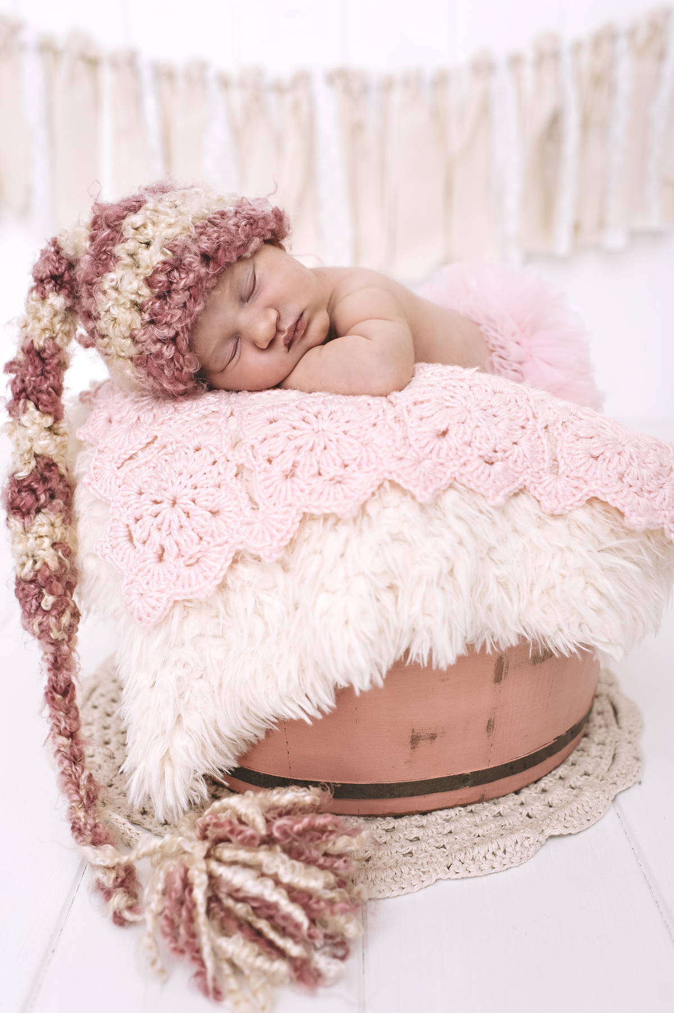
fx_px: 984
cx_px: 337
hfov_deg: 37.8
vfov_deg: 54.5
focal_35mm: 35
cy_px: 506
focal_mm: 35
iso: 400
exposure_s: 1/250
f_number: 3.5
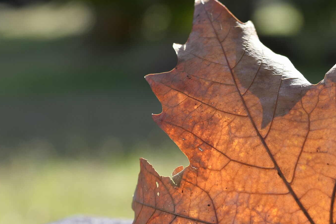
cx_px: 293
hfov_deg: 15.4
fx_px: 1232
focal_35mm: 132
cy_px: 168
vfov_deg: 10.4
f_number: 4.5
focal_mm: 50
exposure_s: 1/400
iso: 125
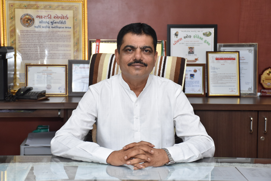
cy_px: 90
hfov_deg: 26.0
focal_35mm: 78
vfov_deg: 17.5
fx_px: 588
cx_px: 136
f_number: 5.6
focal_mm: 52
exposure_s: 1/160
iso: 1250
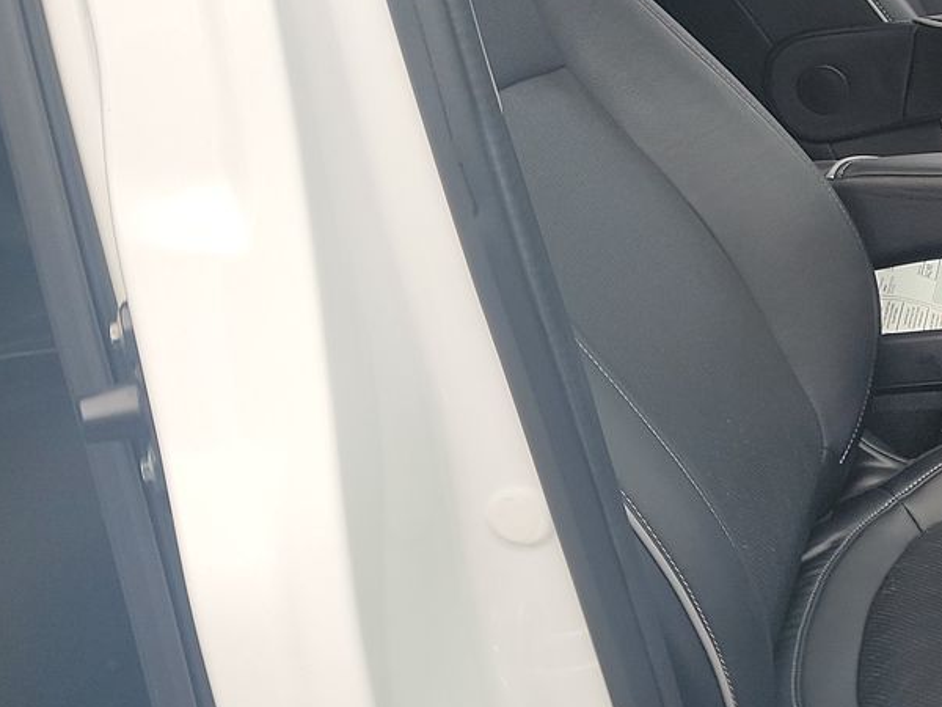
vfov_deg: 22.9
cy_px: 275
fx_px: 1742
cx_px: 1141
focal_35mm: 64
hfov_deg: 26.7
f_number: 1.8
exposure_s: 1/119
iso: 93
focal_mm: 6.7
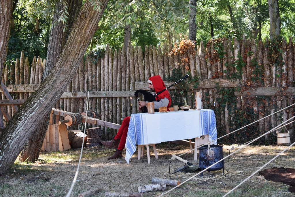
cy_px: 98
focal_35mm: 82
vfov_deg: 16.6
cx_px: 148
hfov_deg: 24.6
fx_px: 676
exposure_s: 1/125
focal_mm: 55
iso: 400
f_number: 5.6
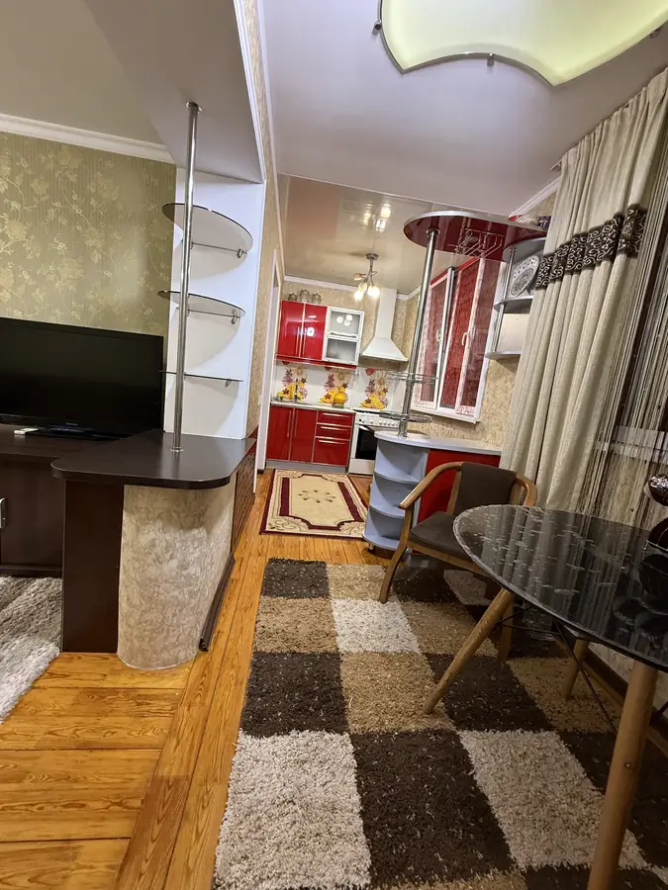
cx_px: 334
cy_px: 445
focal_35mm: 14
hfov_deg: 85.7
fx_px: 360
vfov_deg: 102.1
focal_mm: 2.22
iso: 200
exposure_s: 1/50
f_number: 2.2
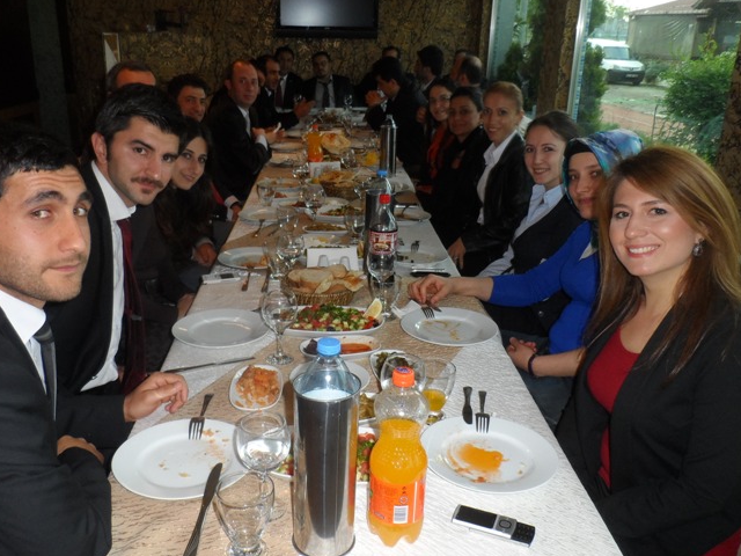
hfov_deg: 59.9
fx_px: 642
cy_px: 278
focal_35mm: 30
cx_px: 336
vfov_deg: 46.8
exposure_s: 1/30
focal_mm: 4
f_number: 3.2
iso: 120
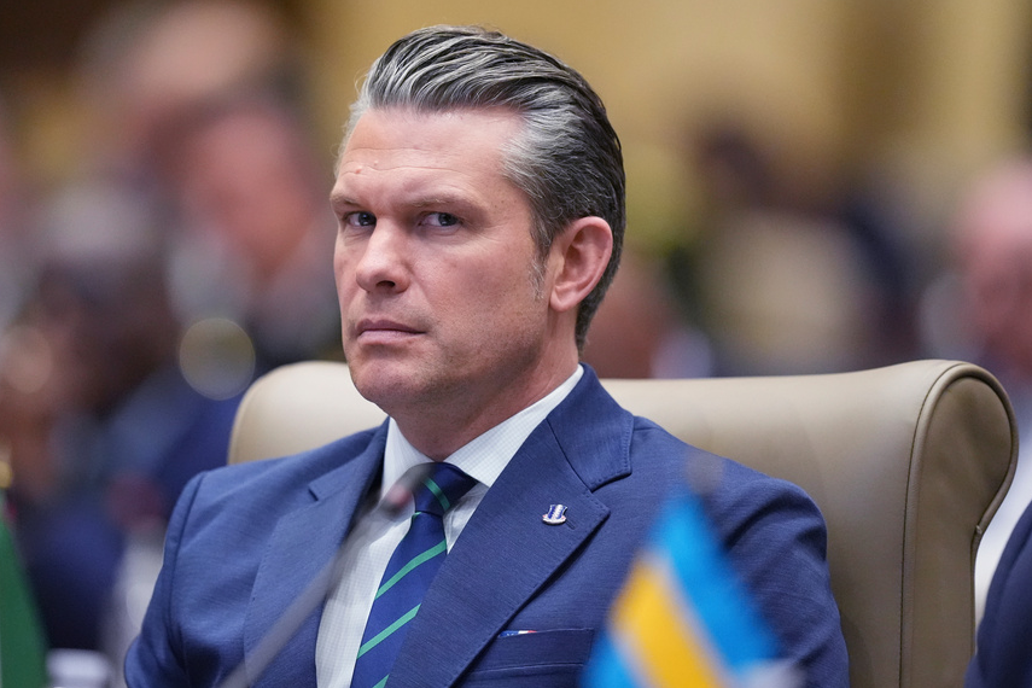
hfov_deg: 4.3
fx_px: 13730
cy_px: 285
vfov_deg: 2.9
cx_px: 450
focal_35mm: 479
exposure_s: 1/500
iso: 6400
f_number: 2.8
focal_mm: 400
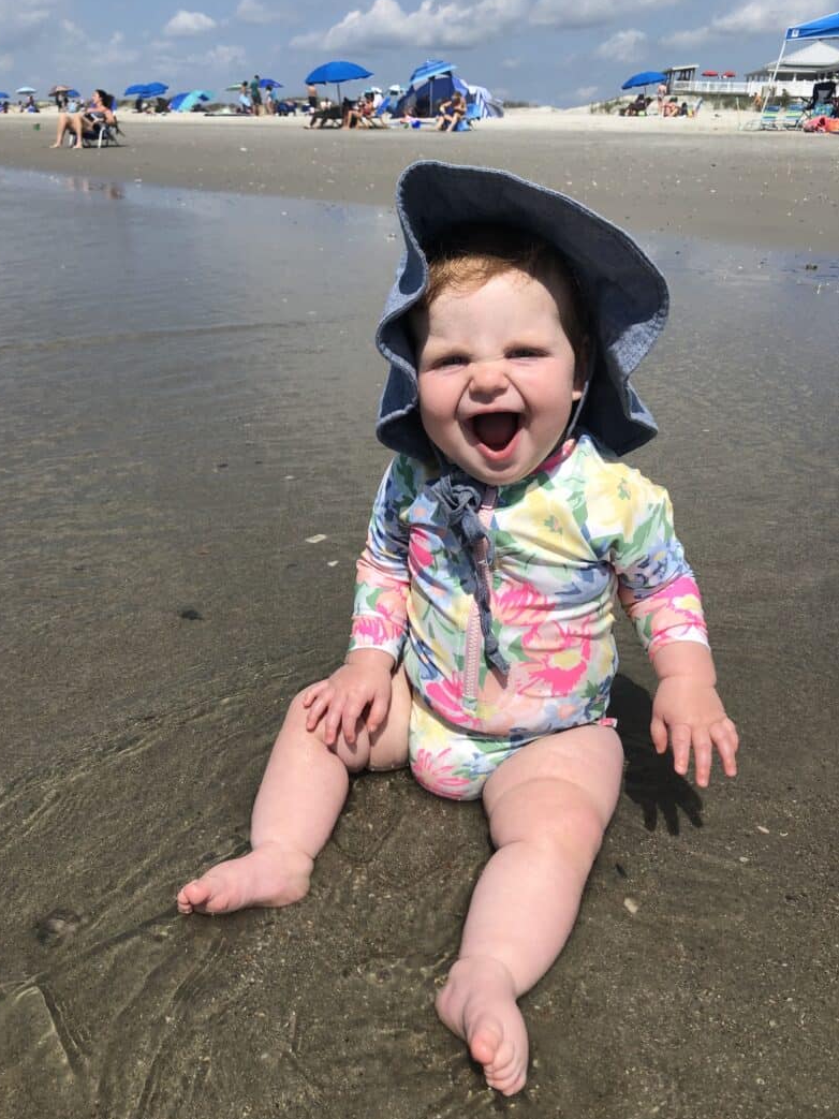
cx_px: 406
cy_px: 573
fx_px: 937
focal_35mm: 29
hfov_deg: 48.2
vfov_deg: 61.7
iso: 25
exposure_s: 1/3472
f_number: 1.8
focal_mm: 3.99
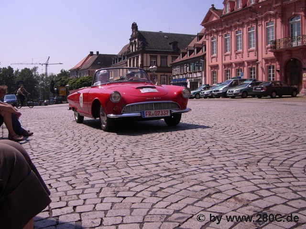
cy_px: 114
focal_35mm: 38
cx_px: 153
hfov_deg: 49.0
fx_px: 336
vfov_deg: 37.7
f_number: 4.3
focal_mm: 6.2
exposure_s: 1/1250
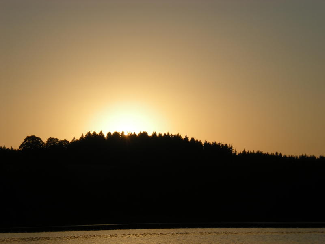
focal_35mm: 114
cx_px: 162
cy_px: 122
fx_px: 1070
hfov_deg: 17.3
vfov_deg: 13.0
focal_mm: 18.9
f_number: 8.5
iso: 64
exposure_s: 1/638
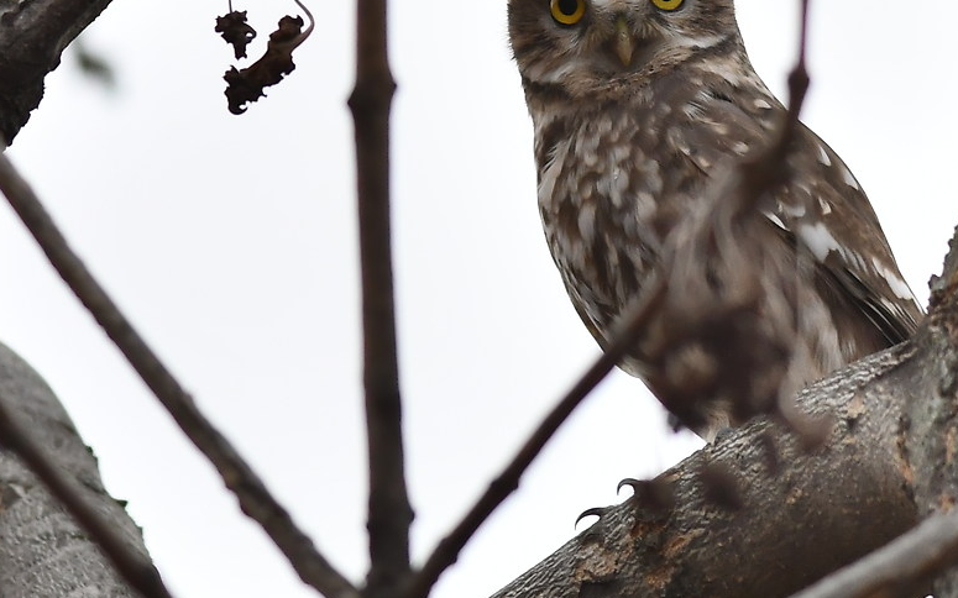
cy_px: 21
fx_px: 37066
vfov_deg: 0.9
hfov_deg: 1.5
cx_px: 635
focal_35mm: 1420
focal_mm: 300
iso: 400
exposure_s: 1/640
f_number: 4
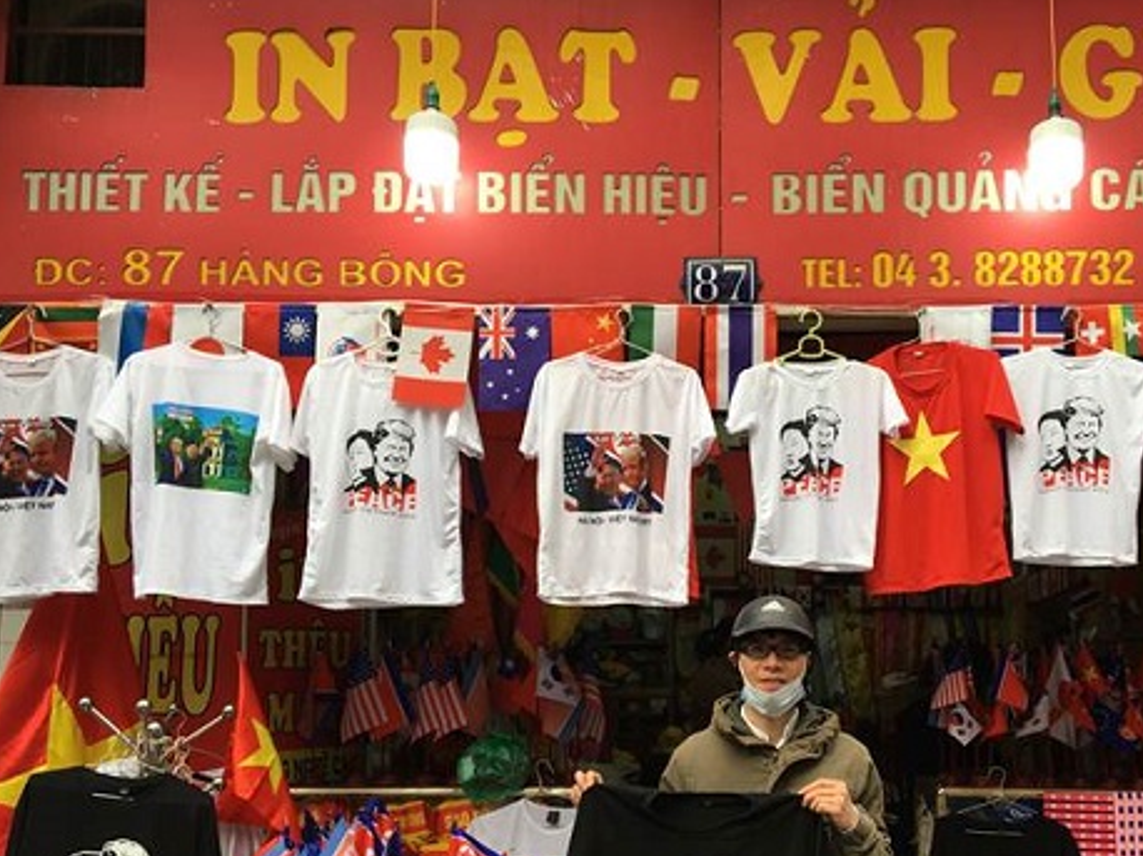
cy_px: 534
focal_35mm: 38
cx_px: 689
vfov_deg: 37.5
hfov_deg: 48.7
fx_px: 1254
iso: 25
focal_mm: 4.15
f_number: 2.2
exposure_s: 1/104
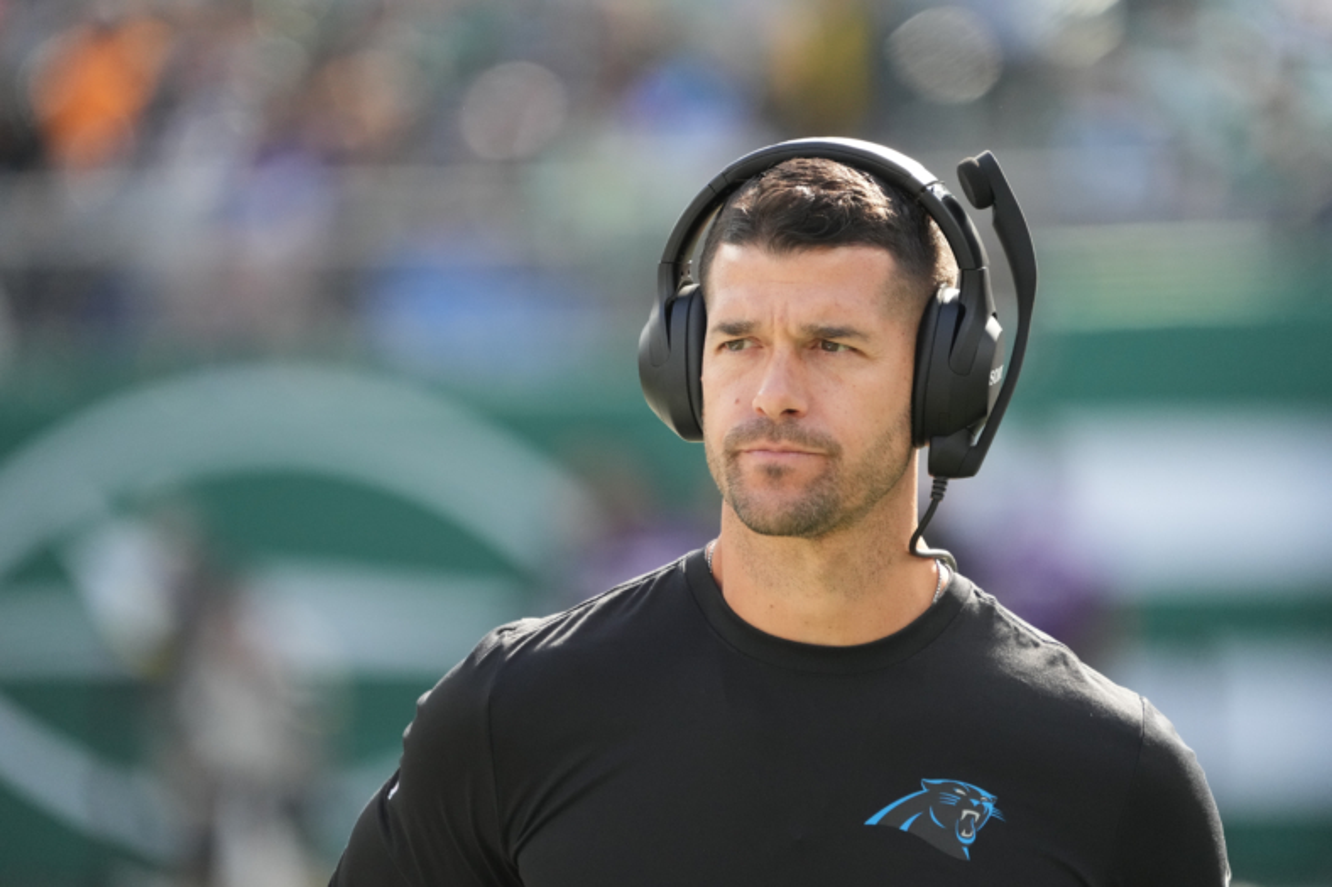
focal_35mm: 600
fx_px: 22194
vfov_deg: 2.3
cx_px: 666
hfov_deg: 3.4
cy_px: 444
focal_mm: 600
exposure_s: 1/2000
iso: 3200
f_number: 6.3
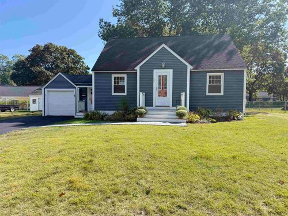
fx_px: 200
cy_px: 108
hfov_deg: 71.6
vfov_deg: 56.8
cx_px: 144
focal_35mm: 24
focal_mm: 6.76
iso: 100
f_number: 1.78
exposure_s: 1/2370
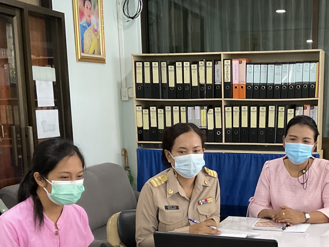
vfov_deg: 25.0
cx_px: 237
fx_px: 542
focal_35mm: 57
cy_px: 213
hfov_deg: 33.3
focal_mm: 3
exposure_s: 1/33
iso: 200
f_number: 1.8
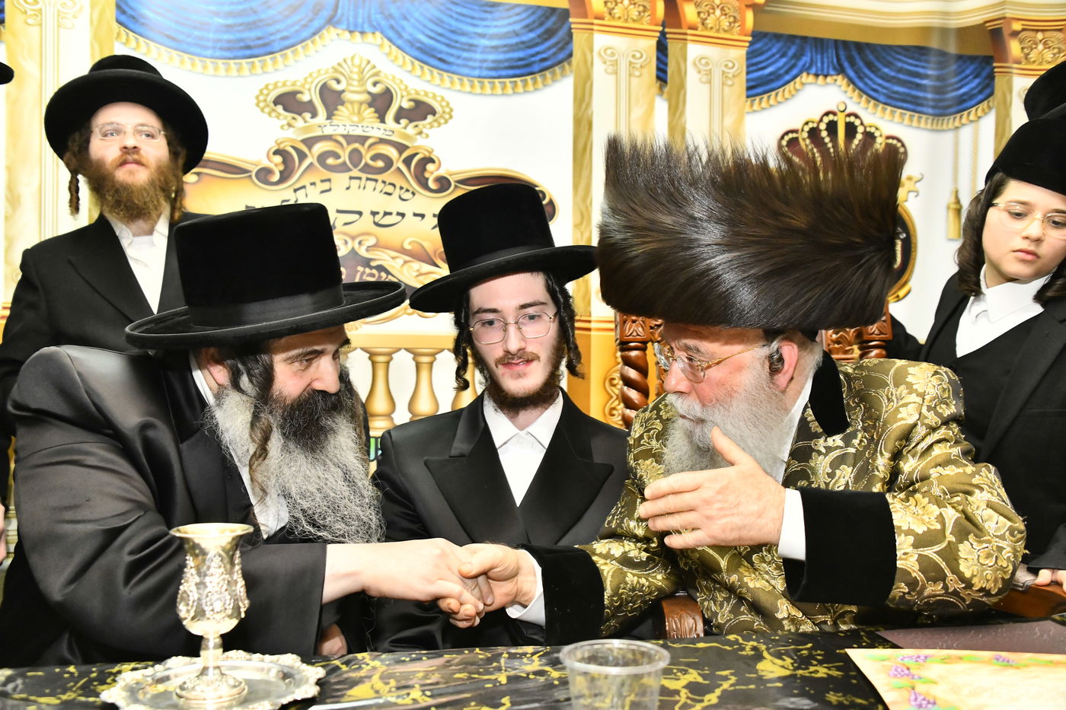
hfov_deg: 55.8
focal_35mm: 34
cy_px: 355
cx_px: 533
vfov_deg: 38.9
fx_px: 1007
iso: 3200
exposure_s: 1/100
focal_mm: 34
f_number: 5.6
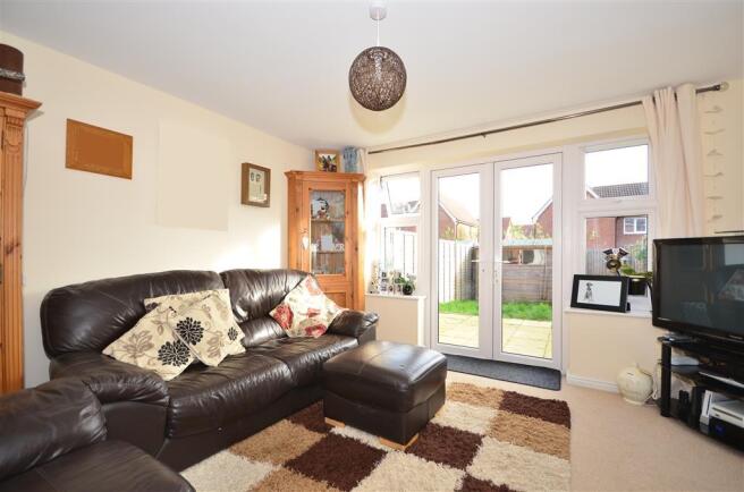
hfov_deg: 100.5
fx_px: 309
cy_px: 246
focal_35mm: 15
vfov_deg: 77.0
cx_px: 372
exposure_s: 1/80
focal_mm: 10
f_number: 4
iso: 200
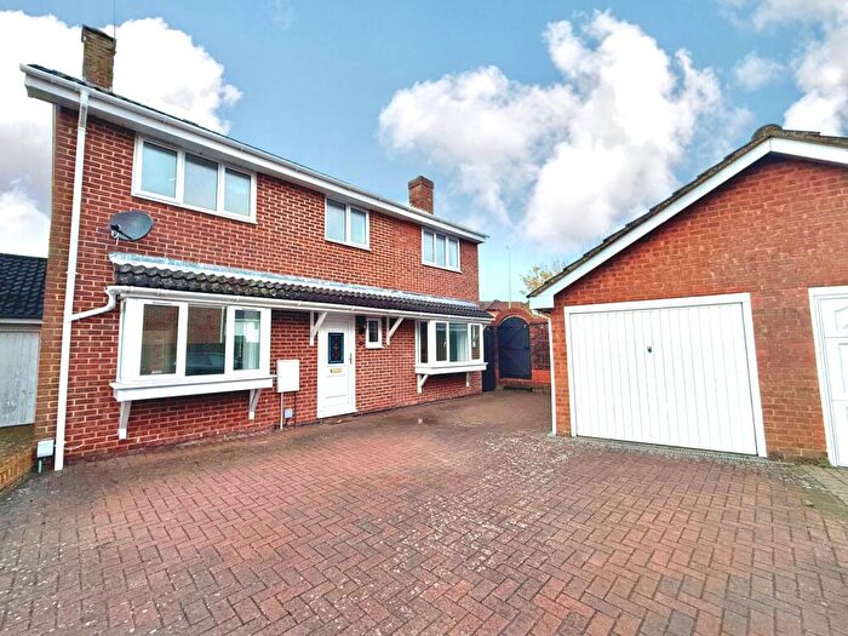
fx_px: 343
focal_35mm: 14
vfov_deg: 85.7
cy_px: 318
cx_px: 424
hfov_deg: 102.1
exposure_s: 1/99
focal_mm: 2.22
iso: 250
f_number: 2.2
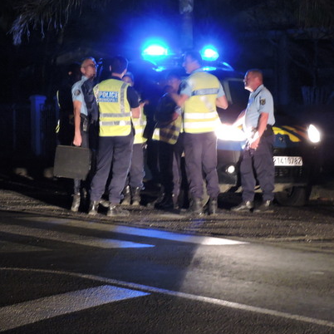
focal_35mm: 162
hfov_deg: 10.8
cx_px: 172
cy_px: 145
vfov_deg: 10.8
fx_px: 1768
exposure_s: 1/2.5
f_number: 5
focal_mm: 20.6
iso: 800
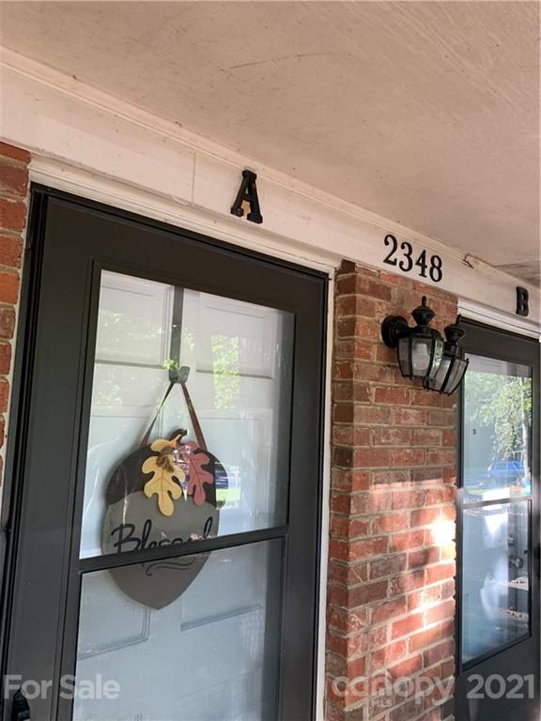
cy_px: 360
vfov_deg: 67.3
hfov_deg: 53.1
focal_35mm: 26
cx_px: 270
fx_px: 542
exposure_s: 1/110
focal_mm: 4.25
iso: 100
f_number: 1.8
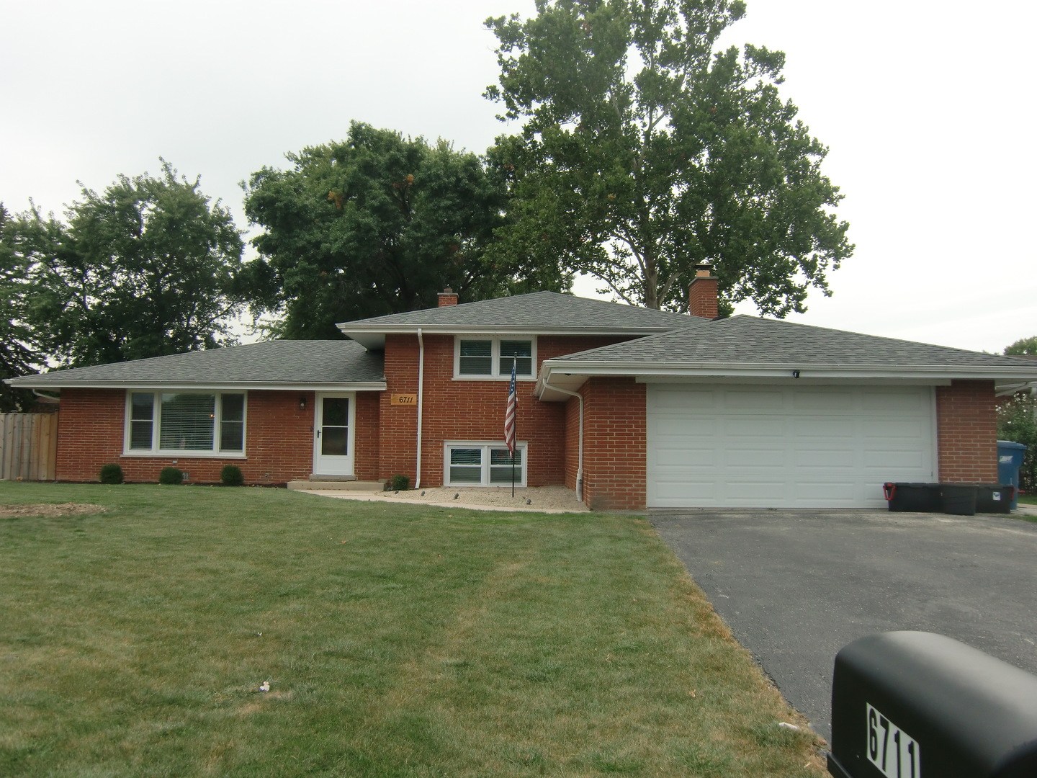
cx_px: 518
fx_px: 869
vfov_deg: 48.2
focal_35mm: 29
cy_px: 389
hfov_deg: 61.7
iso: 64
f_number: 3.5
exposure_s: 1/500
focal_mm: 5.2
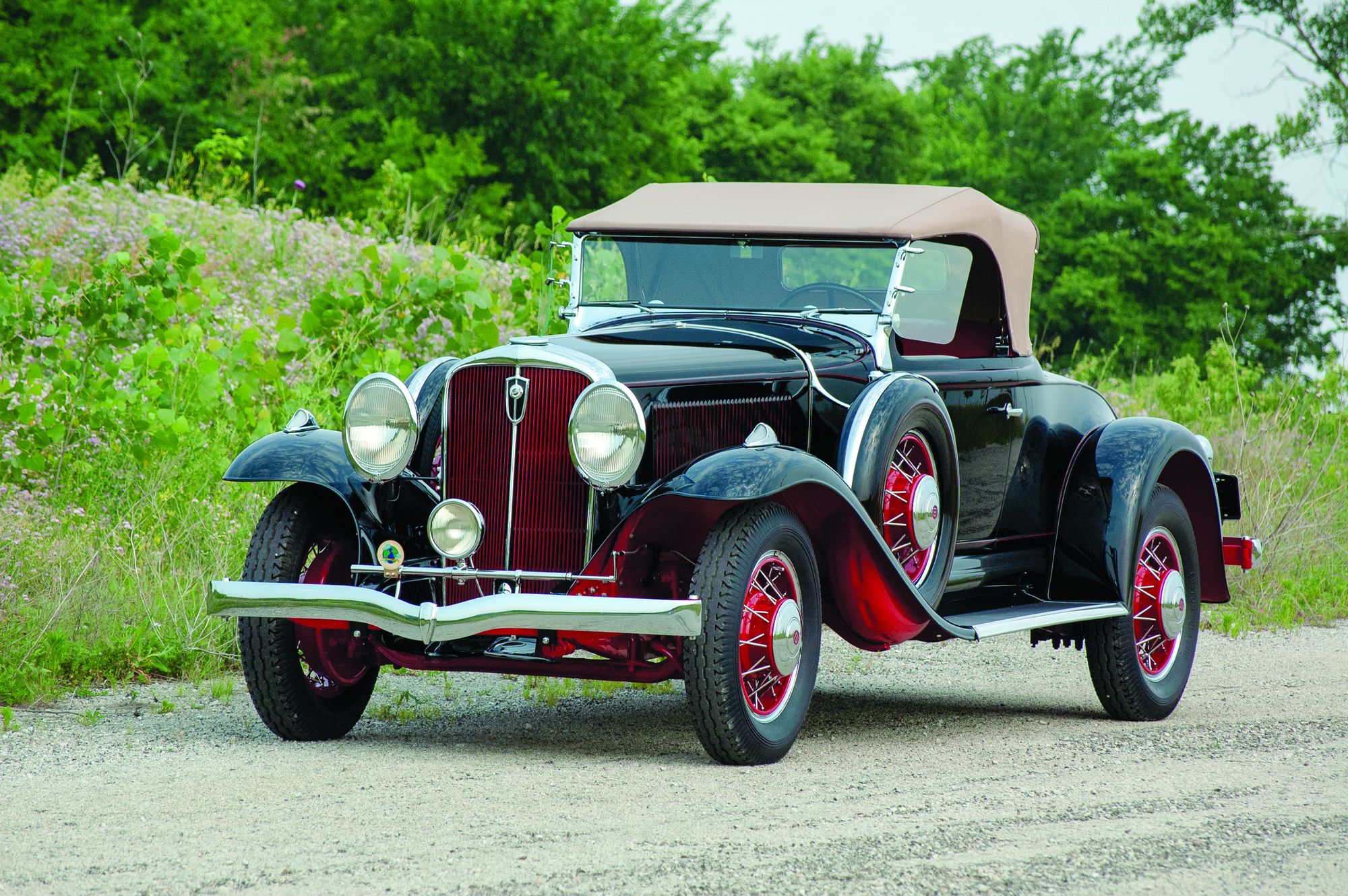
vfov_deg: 6.8
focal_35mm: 202
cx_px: 674
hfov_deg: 10.2
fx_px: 7576
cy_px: 448
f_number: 8
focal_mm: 135
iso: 400
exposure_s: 1/1000
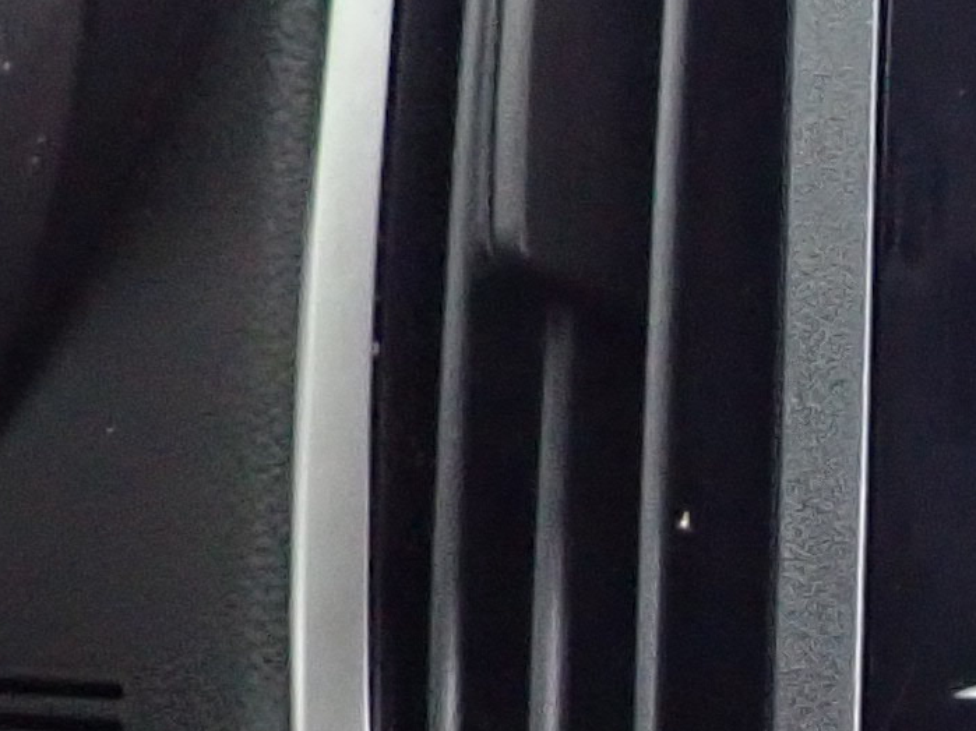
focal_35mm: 143
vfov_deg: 10.2
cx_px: 2110
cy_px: 886
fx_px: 4031
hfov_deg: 11.9
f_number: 2
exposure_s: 1/30
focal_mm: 4.5
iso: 640
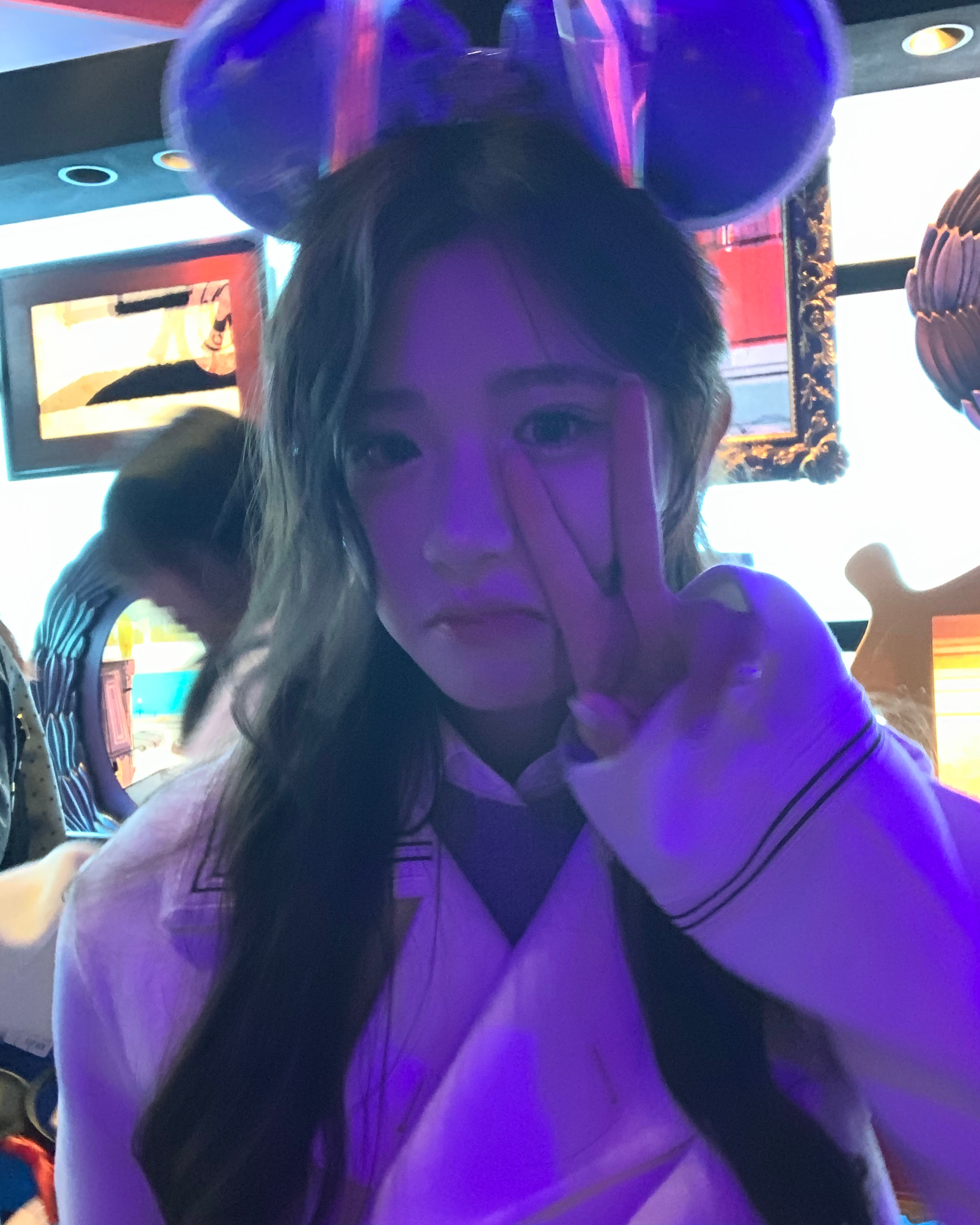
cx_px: 498
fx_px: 1233
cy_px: 637
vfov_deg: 52.8
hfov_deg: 43.3
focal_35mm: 34
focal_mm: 2.87
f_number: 2.2
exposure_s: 1/16
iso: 640
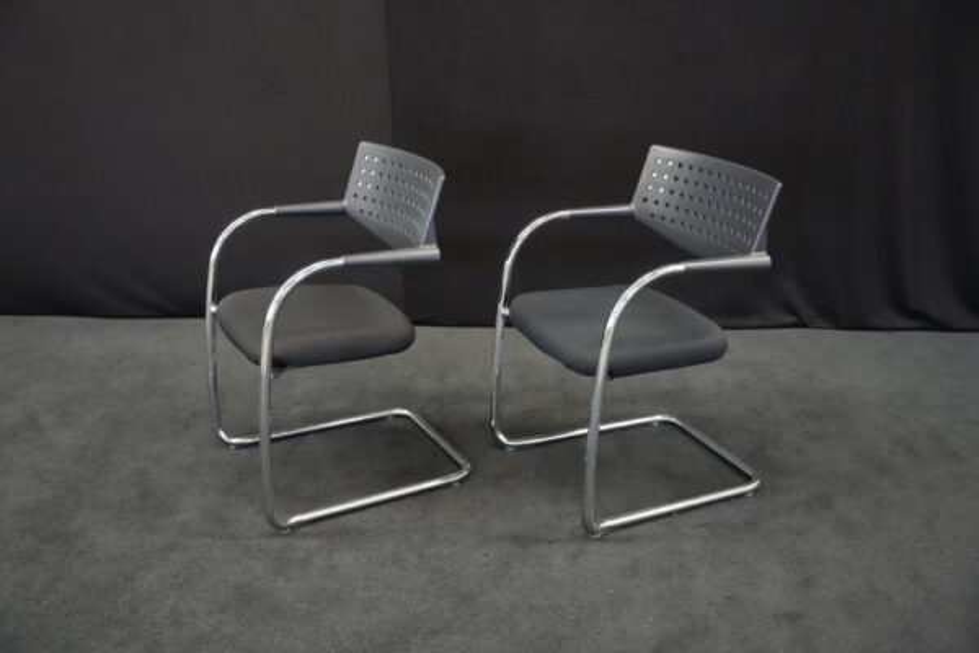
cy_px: 326
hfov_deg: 54.4
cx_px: 490
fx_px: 952
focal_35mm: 35
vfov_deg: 37.9
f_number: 4
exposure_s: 1/125
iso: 12800
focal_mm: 35
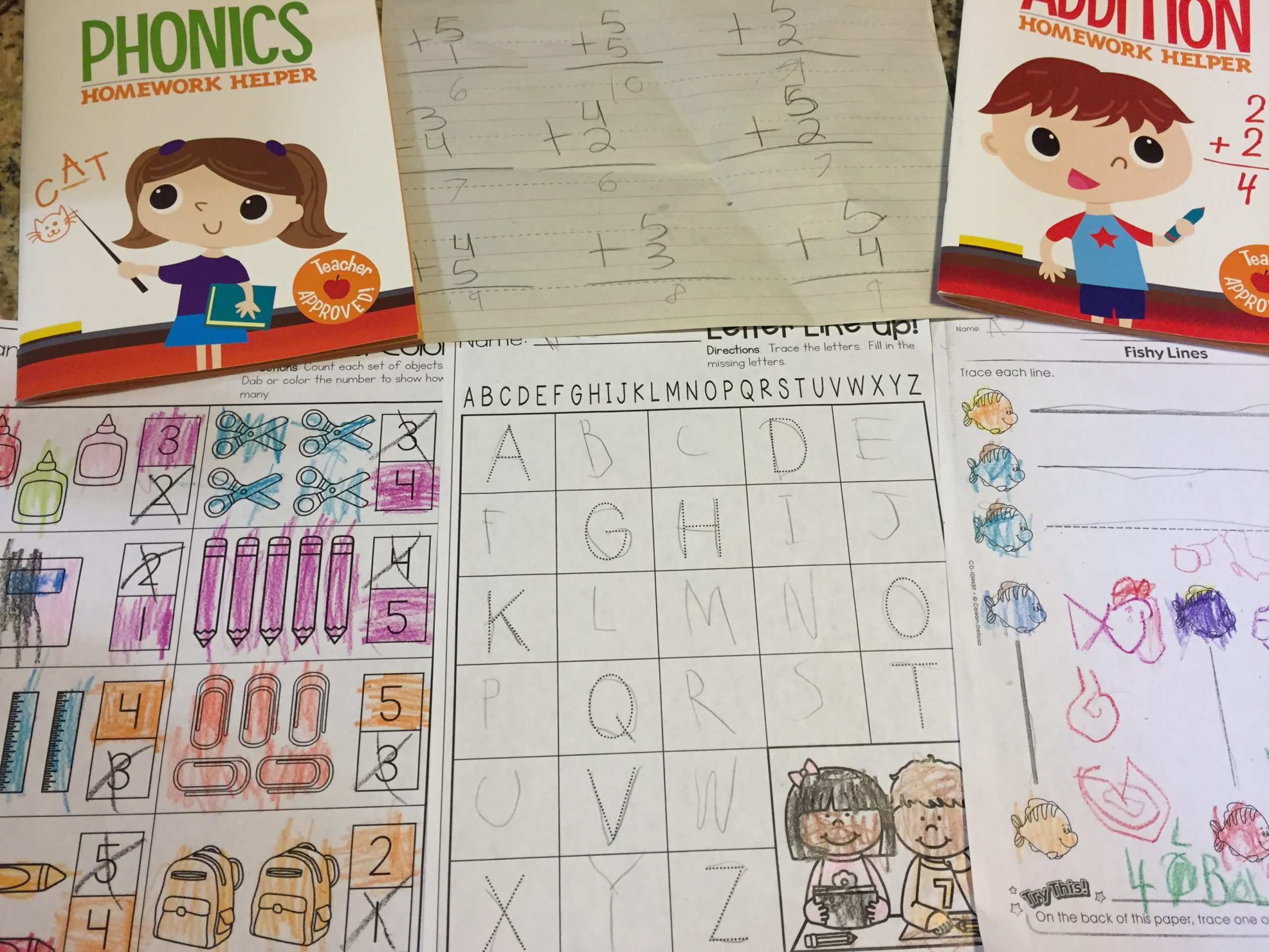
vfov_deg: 48.2
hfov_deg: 61.7
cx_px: 634
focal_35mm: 29
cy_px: 476
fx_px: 1063
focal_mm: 4.15
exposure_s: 1/30
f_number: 2.2
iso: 125
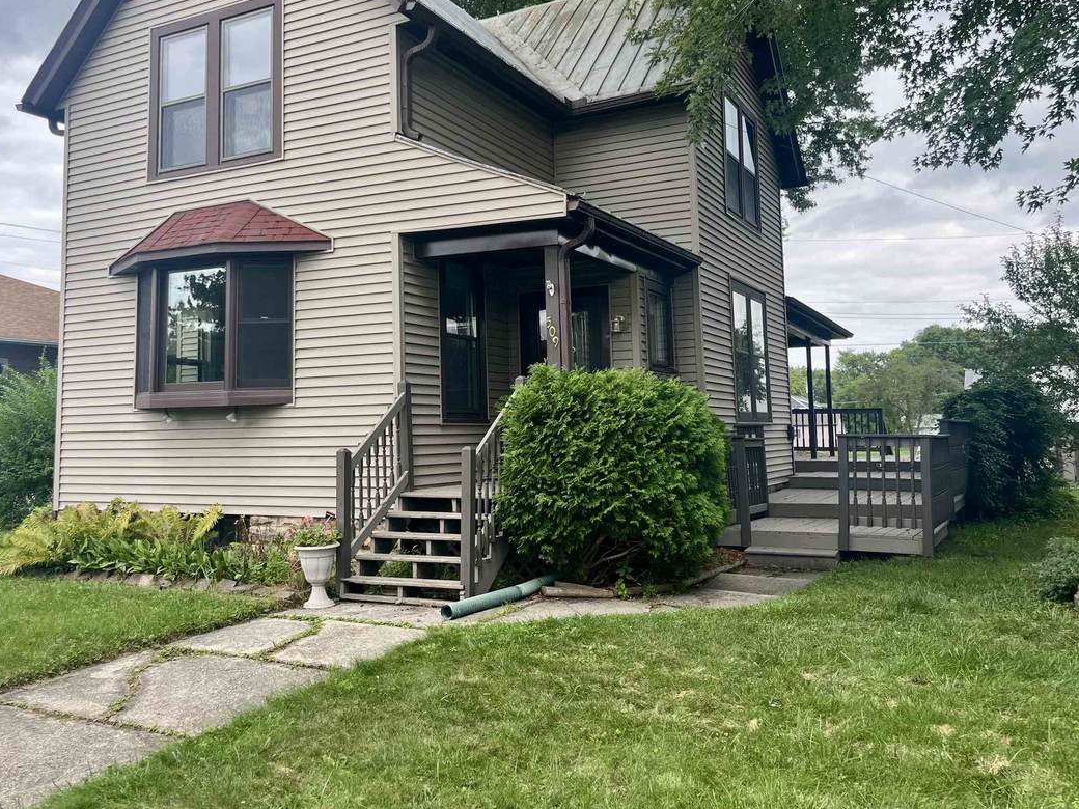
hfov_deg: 56.6
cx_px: 467
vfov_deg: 44.0
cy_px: 329
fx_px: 997
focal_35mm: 32
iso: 50
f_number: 1.6
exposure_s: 1/522
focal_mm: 5.1
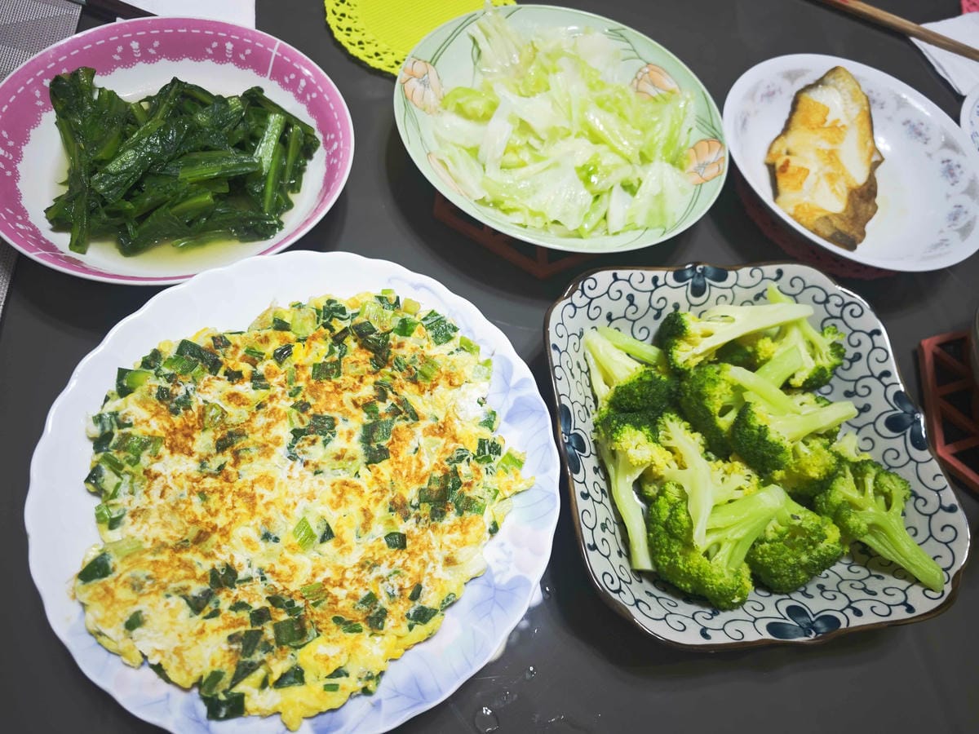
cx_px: 490
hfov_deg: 73.9
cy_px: 367
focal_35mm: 23
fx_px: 650
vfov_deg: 58.9
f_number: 2
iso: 320
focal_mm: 8.72
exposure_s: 1/60
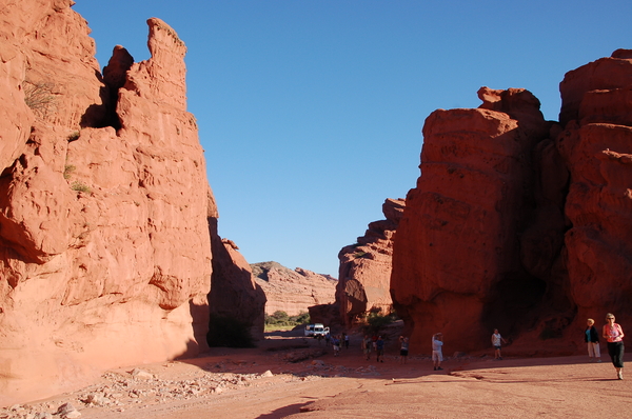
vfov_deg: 39.8
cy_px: 210
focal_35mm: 33
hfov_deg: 57.3
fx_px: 578
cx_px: 316
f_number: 8
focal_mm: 22
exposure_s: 1/250
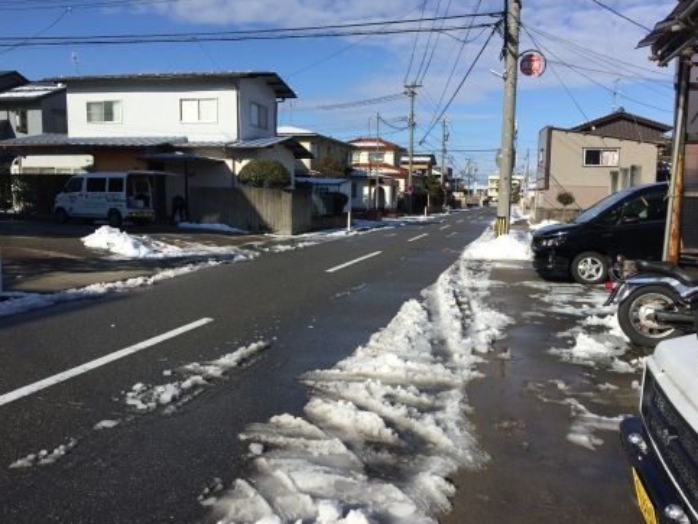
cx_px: 353
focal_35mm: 30
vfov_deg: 46.9
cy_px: 263
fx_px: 605
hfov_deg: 59.9
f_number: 2.2
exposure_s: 1/2825
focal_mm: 4.15
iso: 32
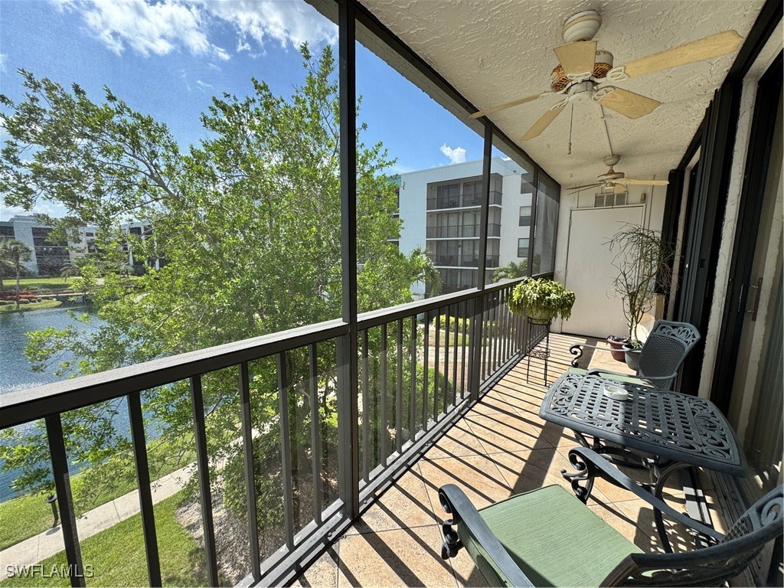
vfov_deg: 85.7
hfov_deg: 102.1
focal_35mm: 14
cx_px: 392
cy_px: 294
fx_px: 317
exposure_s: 1/522
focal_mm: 2.22
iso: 40
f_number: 2.2
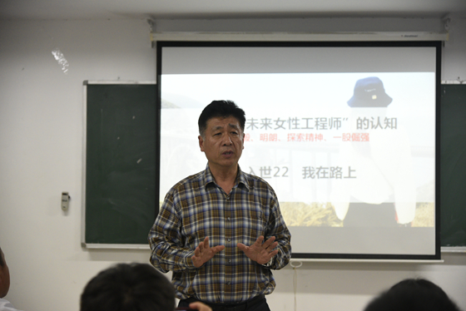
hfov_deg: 27.0
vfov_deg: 18.2
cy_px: 156
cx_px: 233
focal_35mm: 75
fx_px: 971
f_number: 4
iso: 3200
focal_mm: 75
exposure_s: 1/160
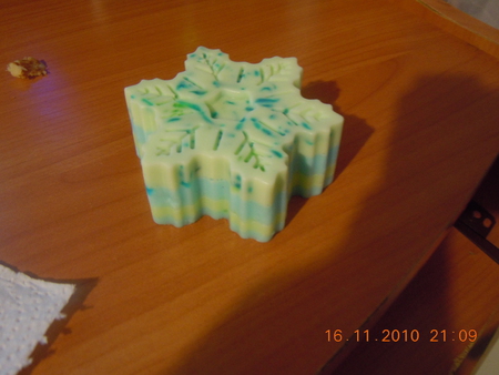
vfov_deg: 46.8
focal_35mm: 30
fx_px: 433
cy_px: 188
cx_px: 250
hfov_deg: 59.9
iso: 400
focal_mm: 5.4
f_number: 3.5
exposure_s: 1/6
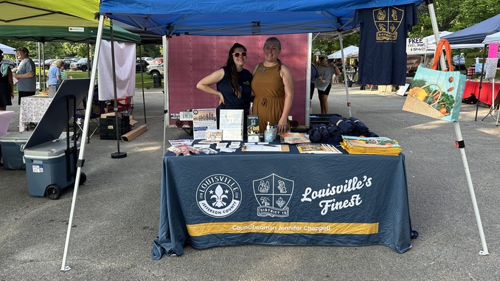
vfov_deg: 42.6
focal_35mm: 27
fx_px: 358
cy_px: 110
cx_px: 253
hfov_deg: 69.9
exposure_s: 1/429
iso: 80
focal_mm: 6.86
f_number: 1.78
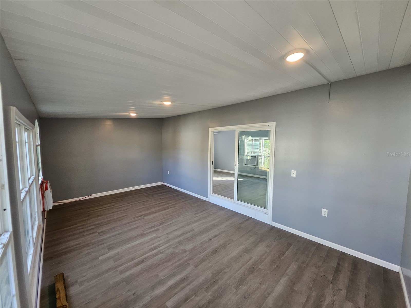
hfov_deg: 106.2
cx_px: 206
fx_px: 154
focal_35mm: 13
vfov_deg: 89.9
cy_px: 154
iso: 125
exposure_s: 1/60
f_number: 2.2
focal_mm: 1.74
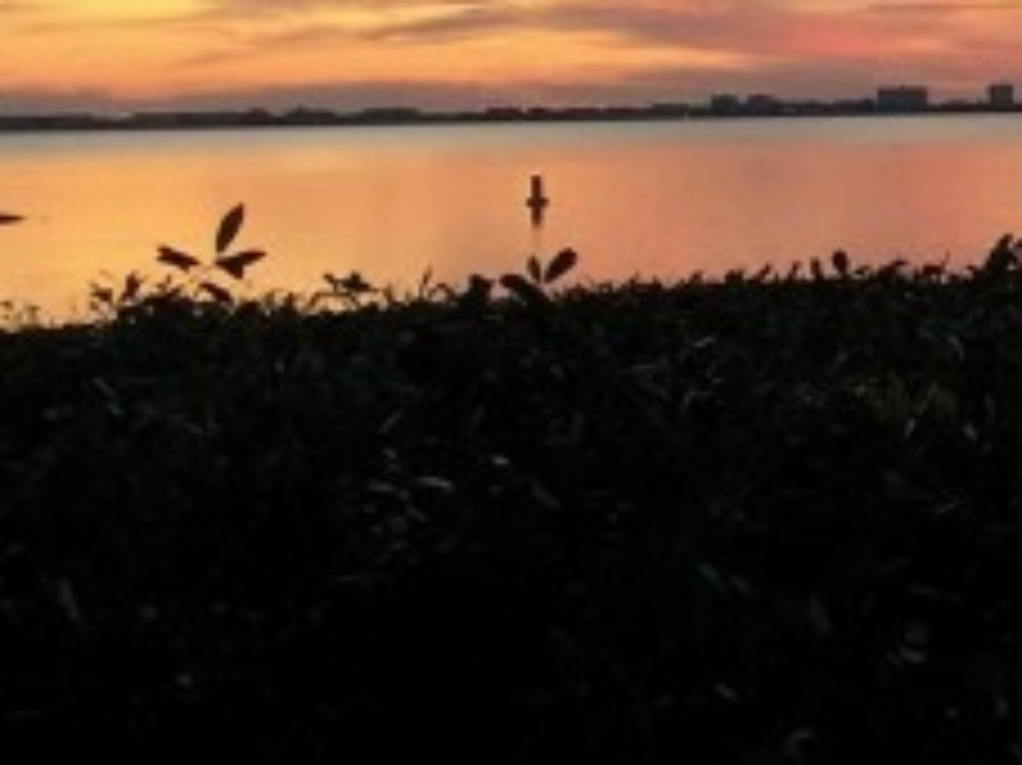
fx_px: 3866
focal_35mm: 131
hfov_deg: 13.5
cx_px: 1841
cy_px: 54
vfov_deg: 11.2
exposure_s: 1/15
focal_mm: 4.15
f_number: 2.2
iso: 40
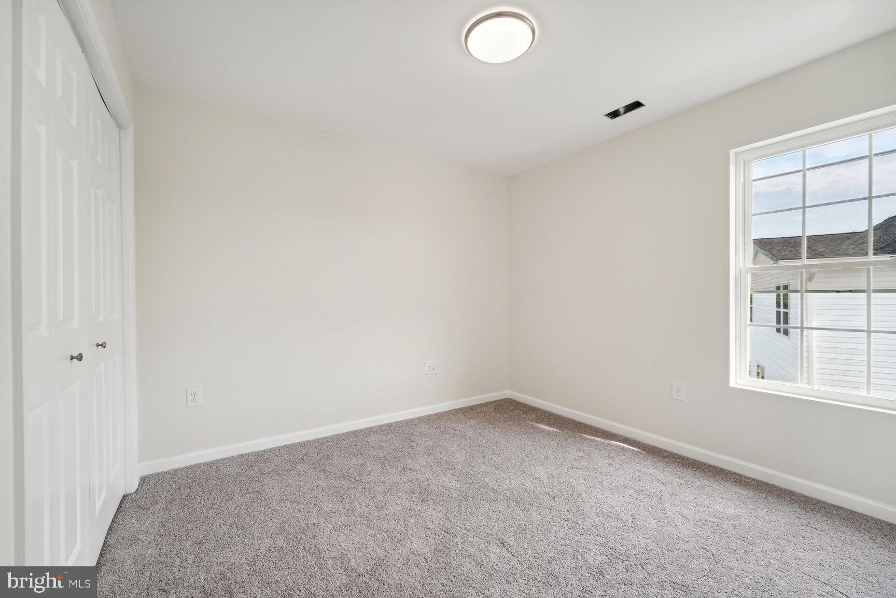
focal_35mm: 14
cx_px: 448
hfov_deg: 104.3
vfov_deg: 81.2
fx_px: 348
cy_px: 299
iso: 200
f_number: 8
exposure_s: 1/20
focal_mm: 14
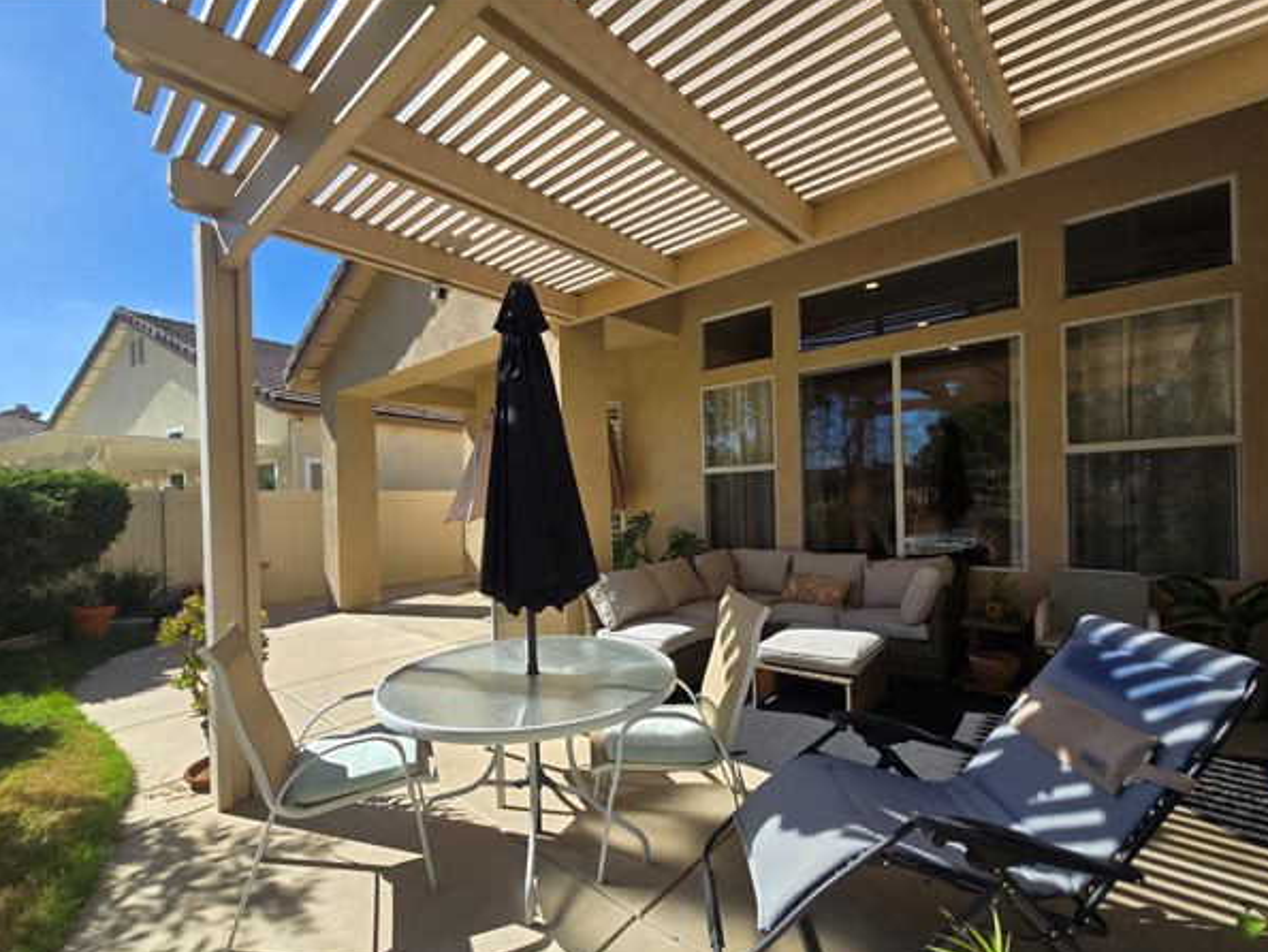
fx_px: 513
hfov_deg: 102.0
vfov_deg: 85.6
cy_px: 504
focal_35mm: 14
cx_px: 645
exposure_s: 1/1636
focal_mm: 2.2
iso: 50
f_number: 2.2
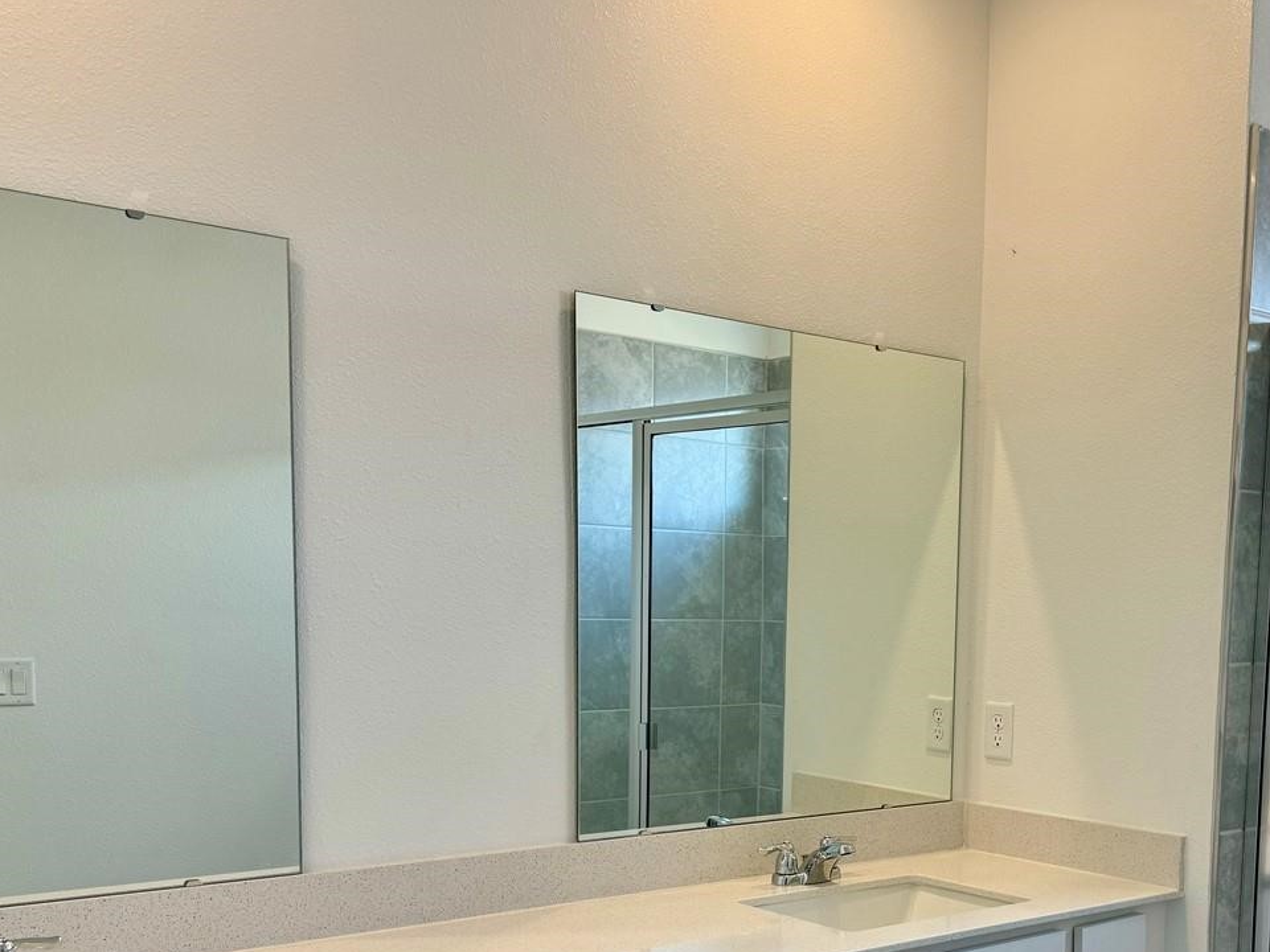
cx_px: 868
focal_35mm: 40
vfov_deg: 34.9
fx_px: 1468
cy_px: 747
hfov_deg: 45.9
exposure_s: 1/141
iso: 64
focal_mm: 6.76
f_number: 1.78
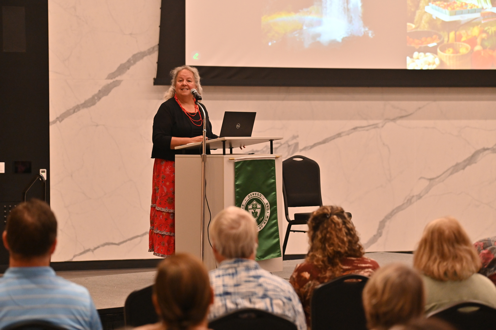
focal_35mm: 112
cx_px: 248
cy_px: 165
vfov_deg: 12.2
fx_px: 1542
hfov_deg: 18.3
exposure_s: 1/250
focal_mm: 112
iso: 3200
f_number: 4
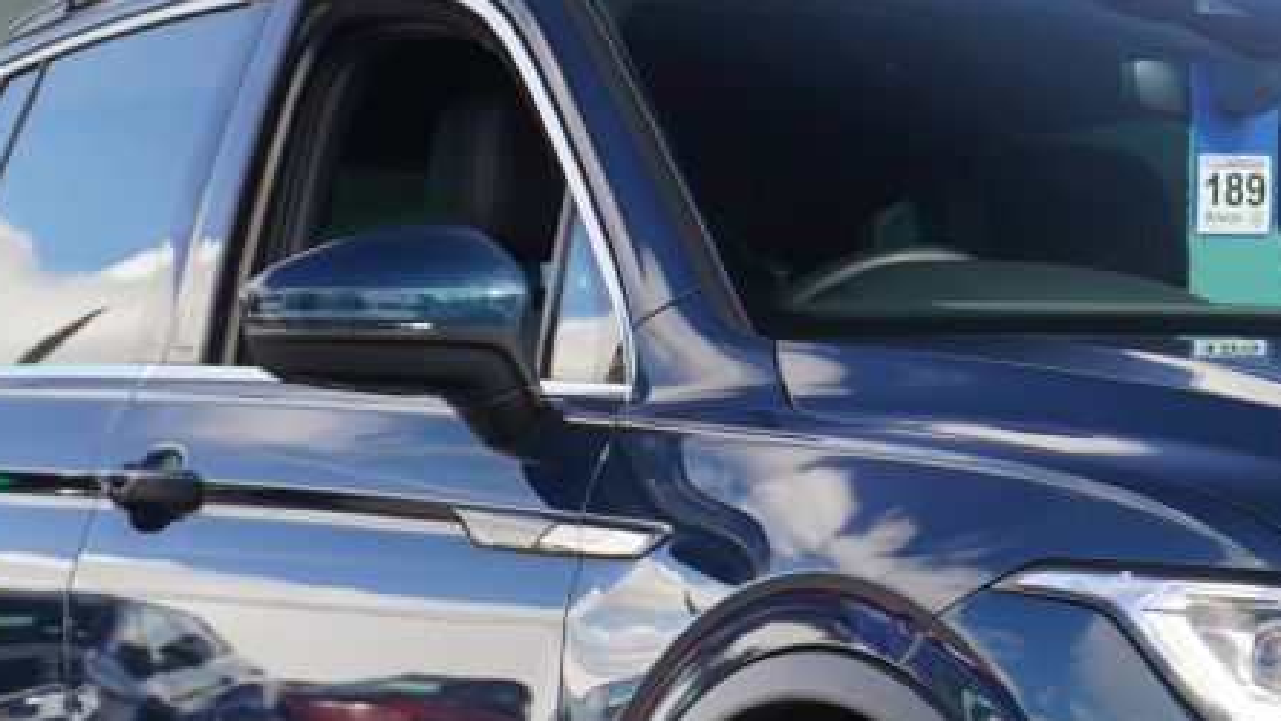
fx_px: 7305
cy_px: 559
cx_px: 1163
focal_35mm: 215
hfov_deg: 10.0
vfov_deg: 5.6
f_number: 6.3
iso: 100
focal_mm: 38
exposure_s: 1/80
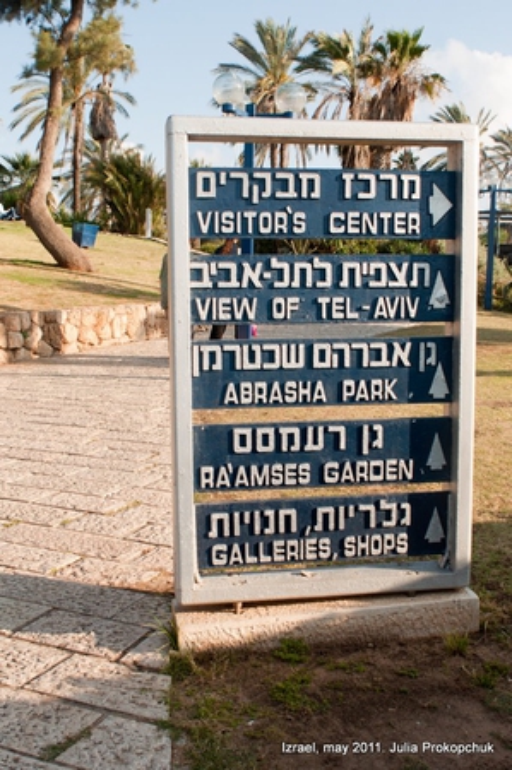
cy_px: 385
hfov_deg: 36.8
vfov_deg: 53.2
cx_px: 256
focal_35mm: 36
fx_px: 770
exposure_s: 1/320
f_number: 7.1
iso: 125
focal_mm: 24
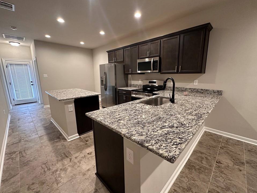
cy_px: 96
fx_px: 111
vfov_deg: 81.7
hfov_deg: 98.2
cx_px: 129
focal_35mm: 15
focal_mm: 2.22
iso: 400
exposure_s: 1/60
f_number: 2.2
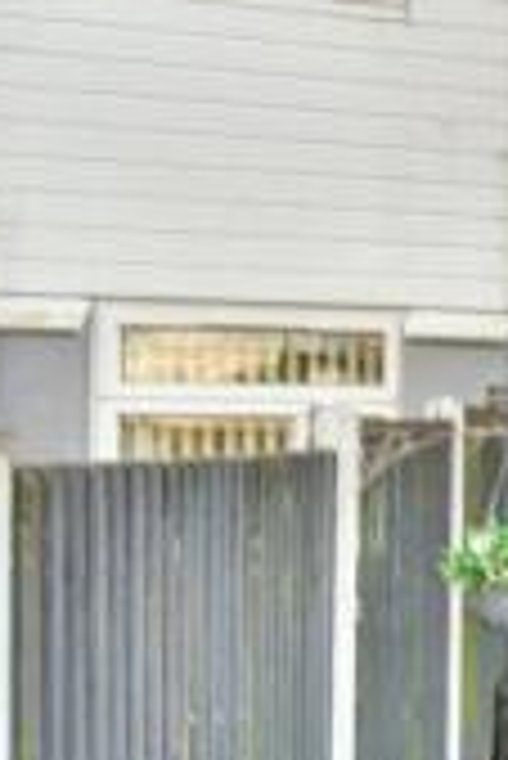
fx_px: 1225
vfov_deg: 34.4
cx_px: 1373
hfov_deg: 13.0
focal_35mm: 58
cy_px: 407
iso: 500
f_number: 5
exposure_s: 1/100
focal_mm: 10
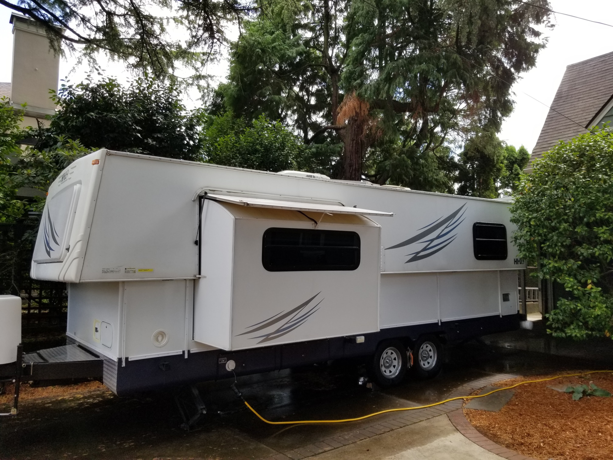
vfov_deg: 53.1
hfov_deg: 67.3
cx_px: 306
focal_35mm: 26
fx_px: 460
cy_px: 230
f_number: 1.7
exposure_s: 1/528
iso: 50
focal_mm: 4.25
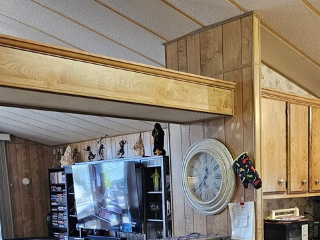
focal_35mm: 49
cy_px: 247
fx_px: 453
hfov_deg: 38.3
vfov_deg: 27.7
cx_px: 224
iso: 500
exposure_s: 1/120
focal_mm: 6.3
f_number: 1.7
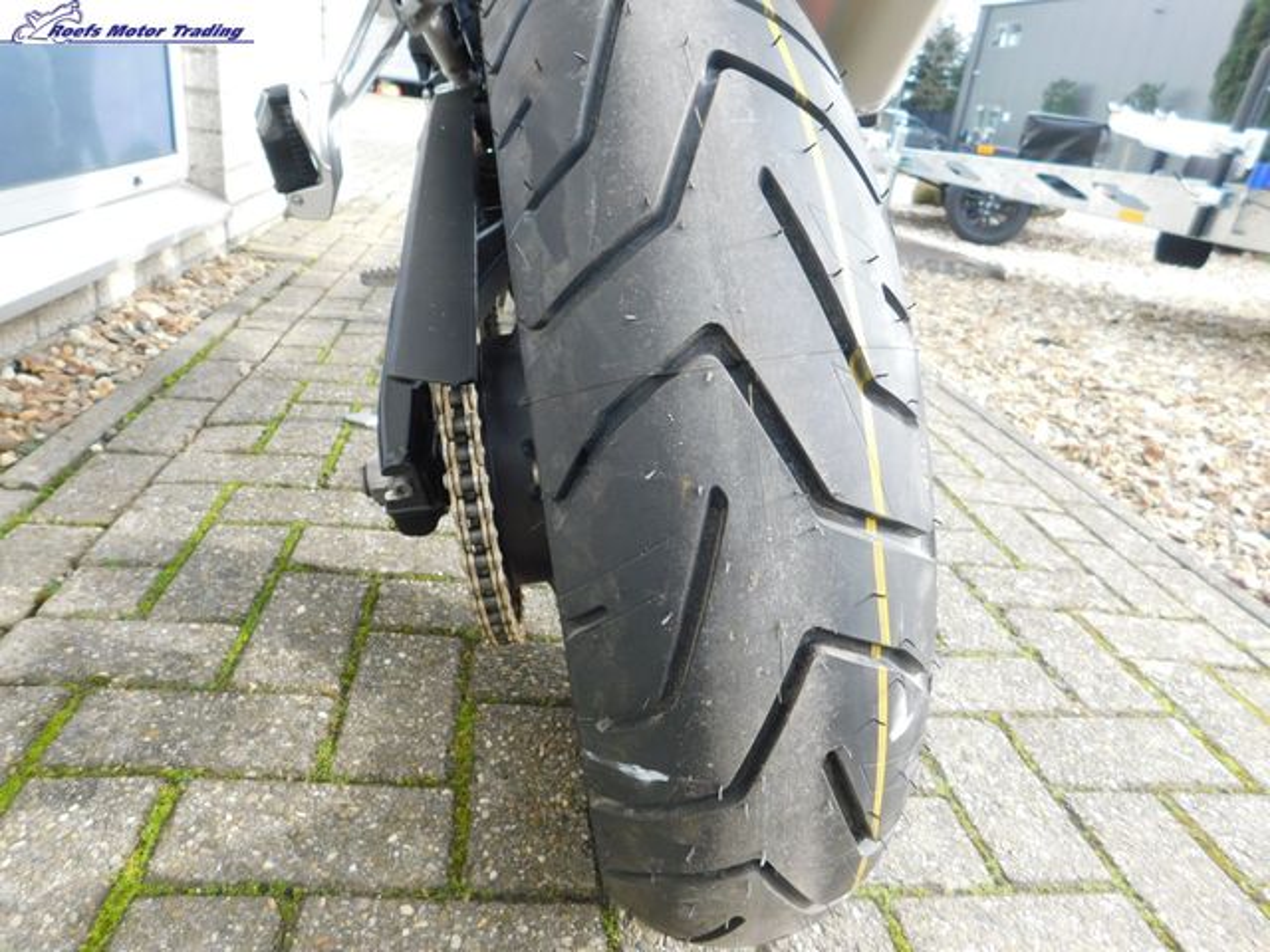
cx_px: 635
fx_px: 881
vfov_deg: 56.8
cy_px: 476
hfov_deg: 71.6
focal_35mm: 24
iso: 125
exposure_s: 1/160
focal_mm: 4.1
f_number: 3
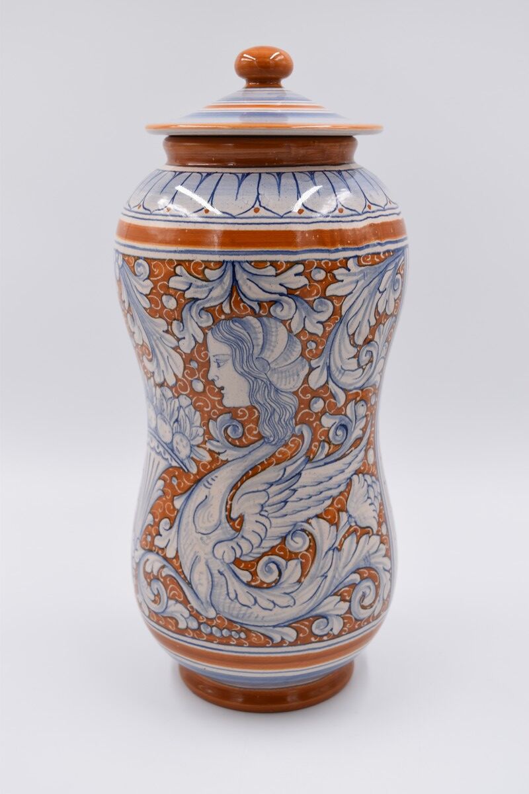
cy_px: 397
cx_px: 264
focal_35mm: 48
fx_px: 1058
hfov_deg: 28.1
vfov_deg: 41.1
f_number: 5.6
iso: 200
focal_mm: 32
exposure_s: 1/160
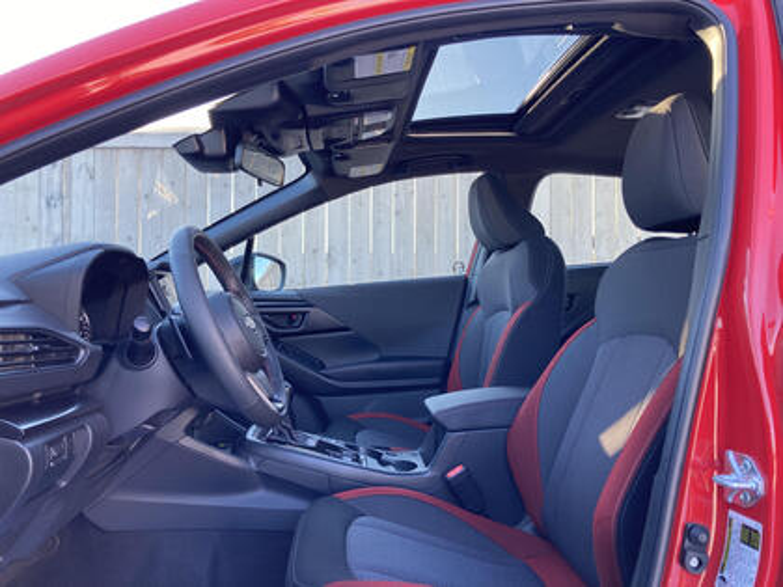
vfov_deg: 49.7
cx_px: 392
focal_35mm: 28
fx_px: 633
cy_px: 294
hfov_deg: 63.4
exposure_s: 1/121
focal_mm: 3.99
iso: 50
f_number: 1.8
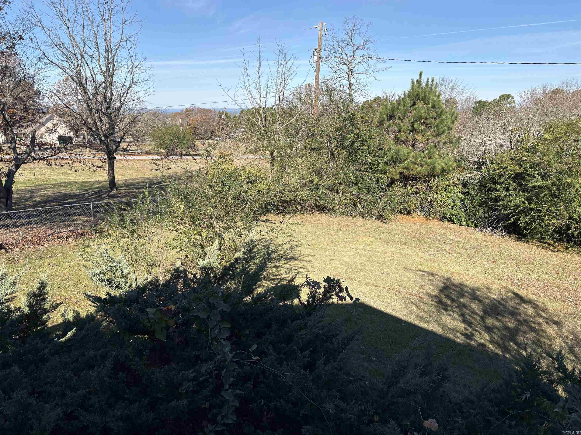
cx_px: 290
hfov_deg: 67.3
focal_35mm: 26
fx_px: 436
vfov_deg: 53.1
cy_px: 218
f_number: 1.6
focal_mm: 5.96
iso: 50
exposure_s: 1/2451
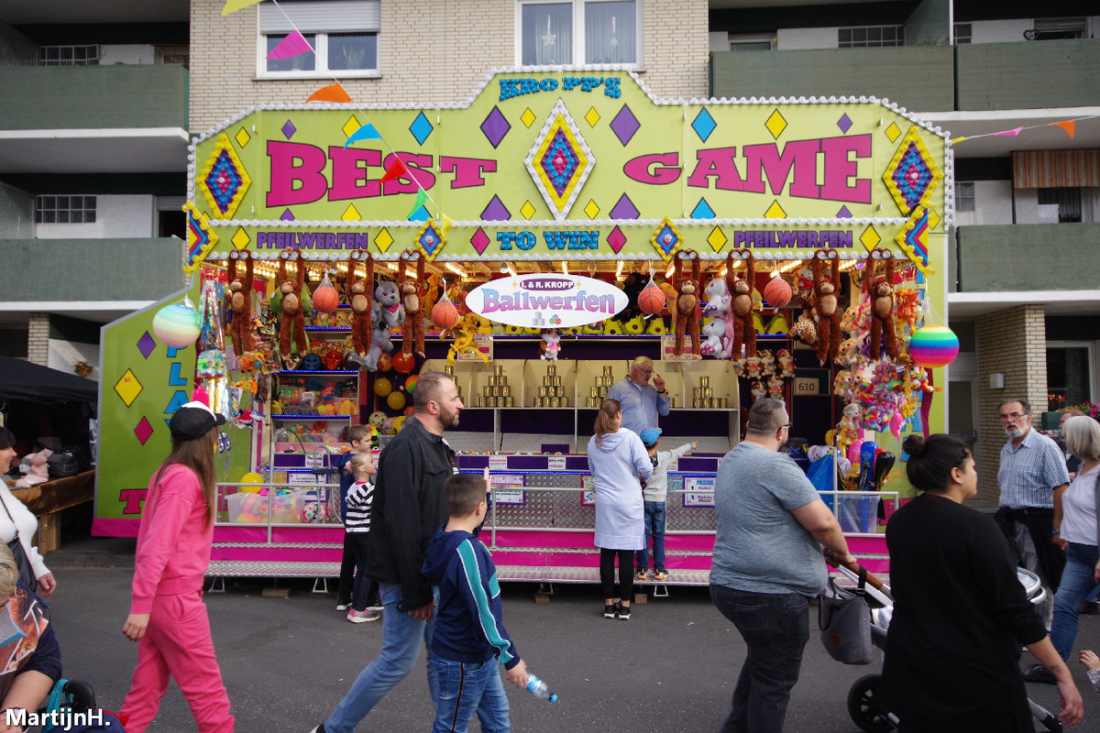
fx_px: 733
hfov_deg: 73.7
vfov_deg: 53.1
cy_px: 366
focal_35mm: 24
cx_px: 550
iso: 400
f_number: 8
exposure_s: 1/125
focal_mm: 16
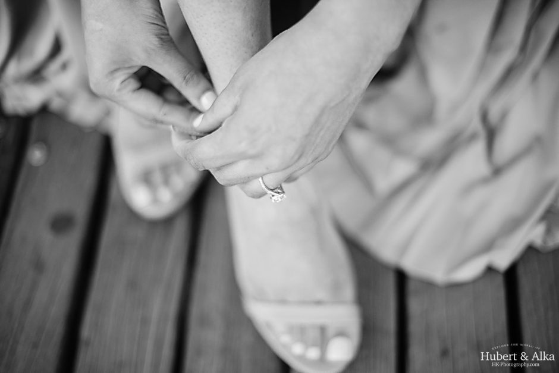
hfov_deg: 39.6
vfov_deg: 27.0
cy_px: 186
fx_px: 776
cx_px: 280
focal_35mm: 50
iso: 400
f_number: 1.4
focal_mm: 50
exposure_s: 1/1000
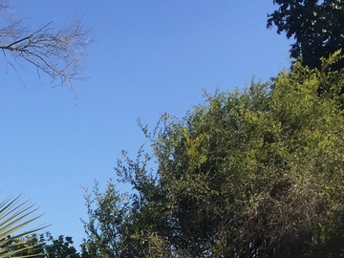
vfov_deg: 13.2
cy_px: 430
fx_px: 1024
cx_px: -56
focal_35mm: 103
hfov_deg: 18.2
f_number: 2.2
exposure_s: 1/1130
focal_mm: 4.15
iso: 32
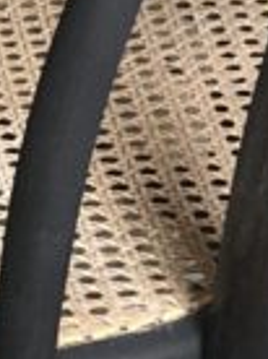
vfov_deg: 5.1
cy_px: 221
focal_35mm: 387
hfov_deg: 3.8
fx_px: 4007
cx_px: -154
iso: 160
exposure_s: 1/13
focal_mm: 6
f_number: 2.4
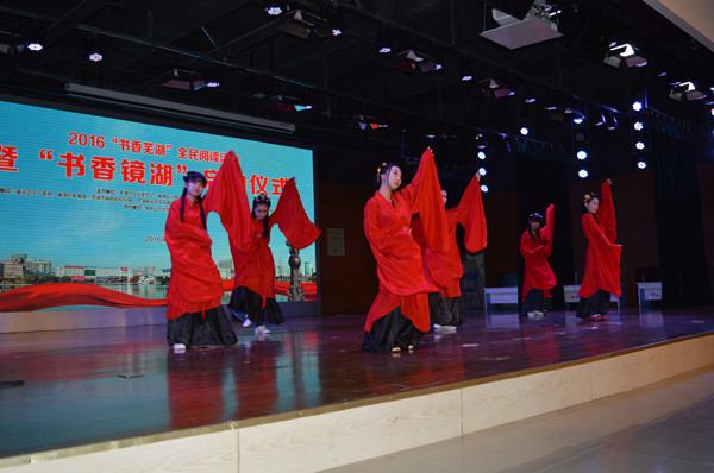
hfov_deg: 55.2
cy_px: 236
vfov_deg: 38.2
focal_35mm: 34
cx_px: 357
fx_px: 683
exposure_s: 1/125
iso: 100
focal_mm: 23
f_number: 3.8
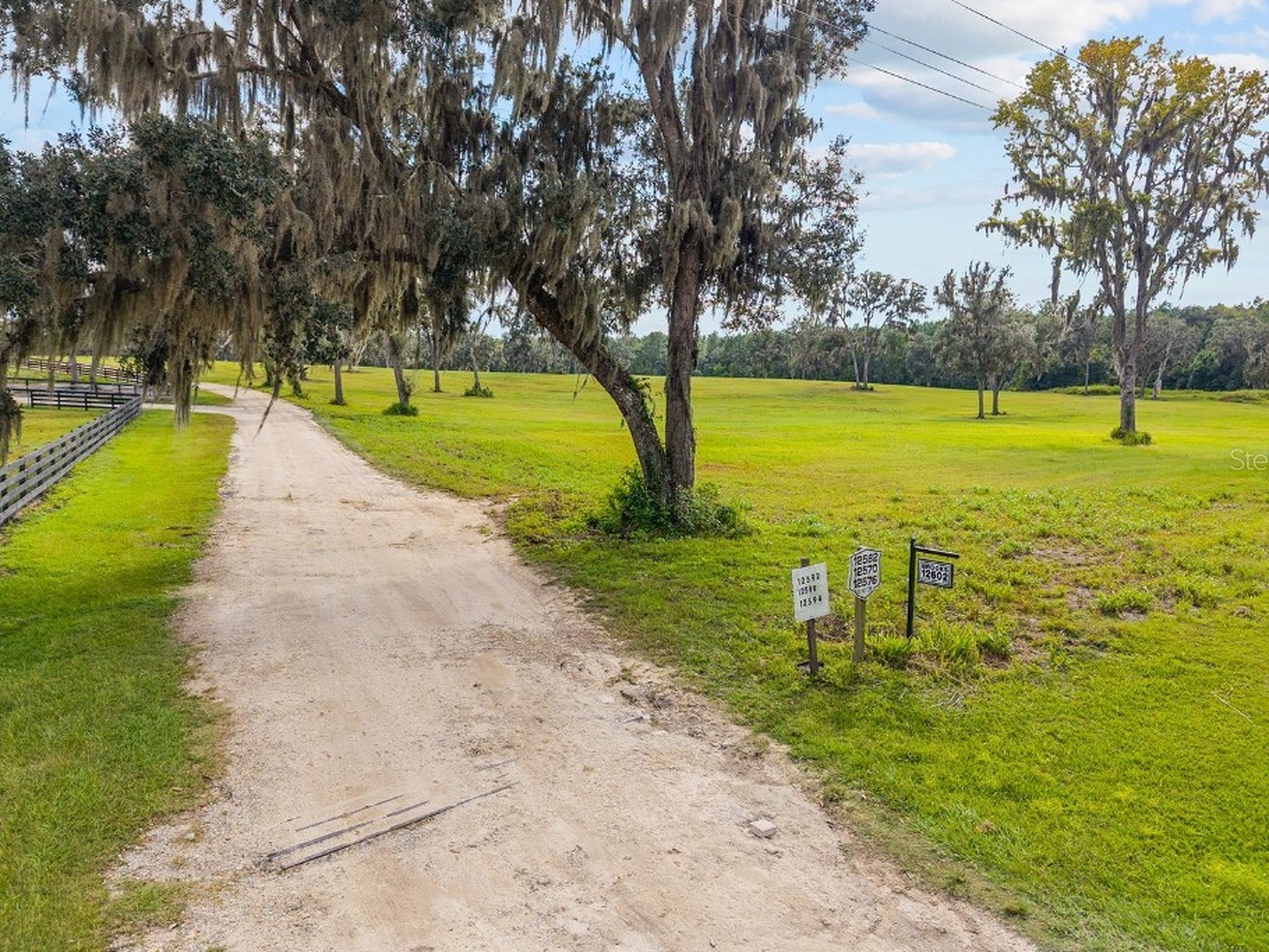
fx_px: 990
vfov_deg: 51.4
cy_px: 459
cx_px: 647
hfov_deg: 65.3
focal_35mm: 27
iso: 410
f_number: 1.8
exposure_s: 1/6000
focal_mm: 8.67
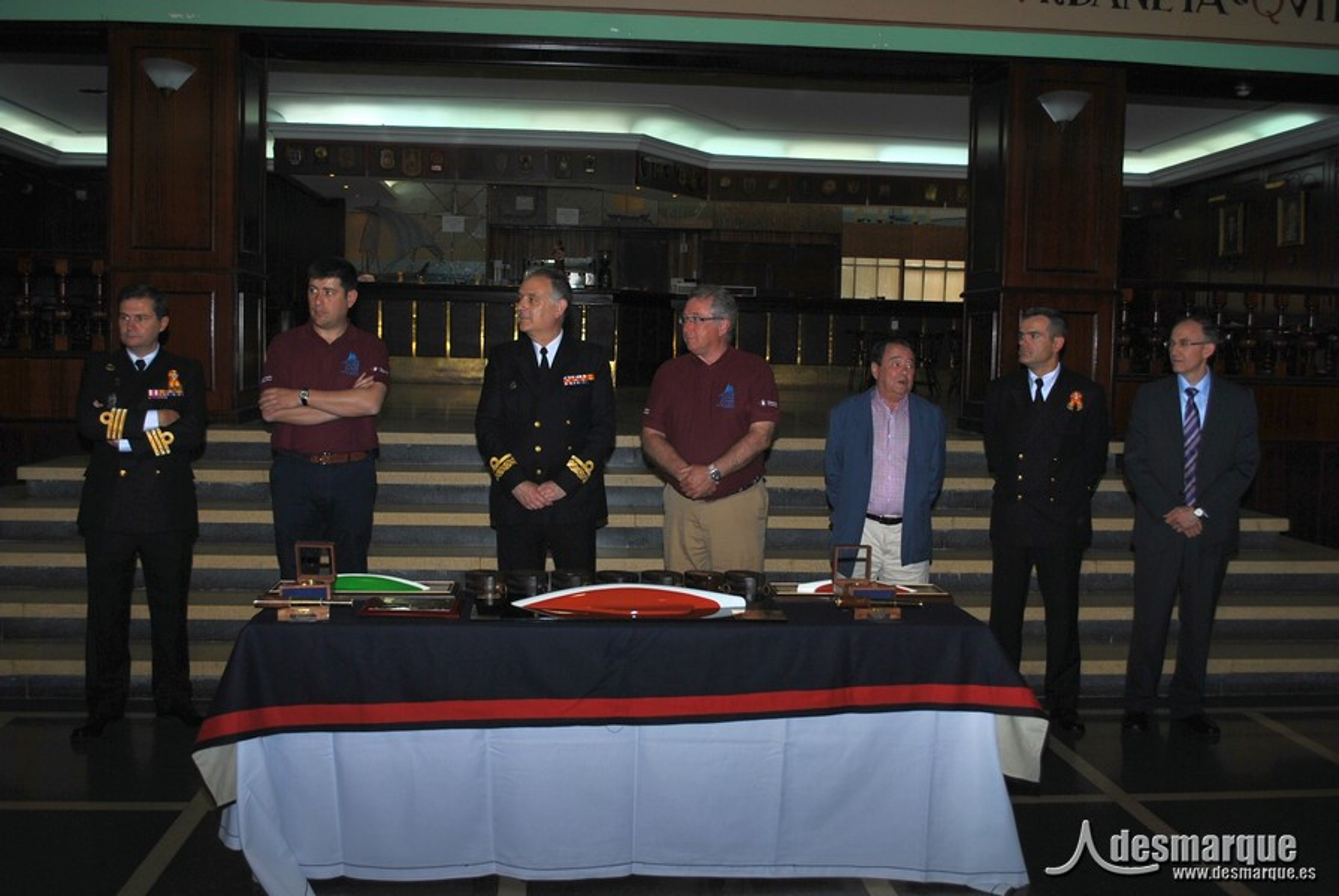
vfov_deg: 37.0
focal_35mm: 36
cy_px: 448
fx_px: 1341
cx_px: 670
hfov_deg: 53.1
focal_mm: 24
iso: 100
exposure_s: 1/125
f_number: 5
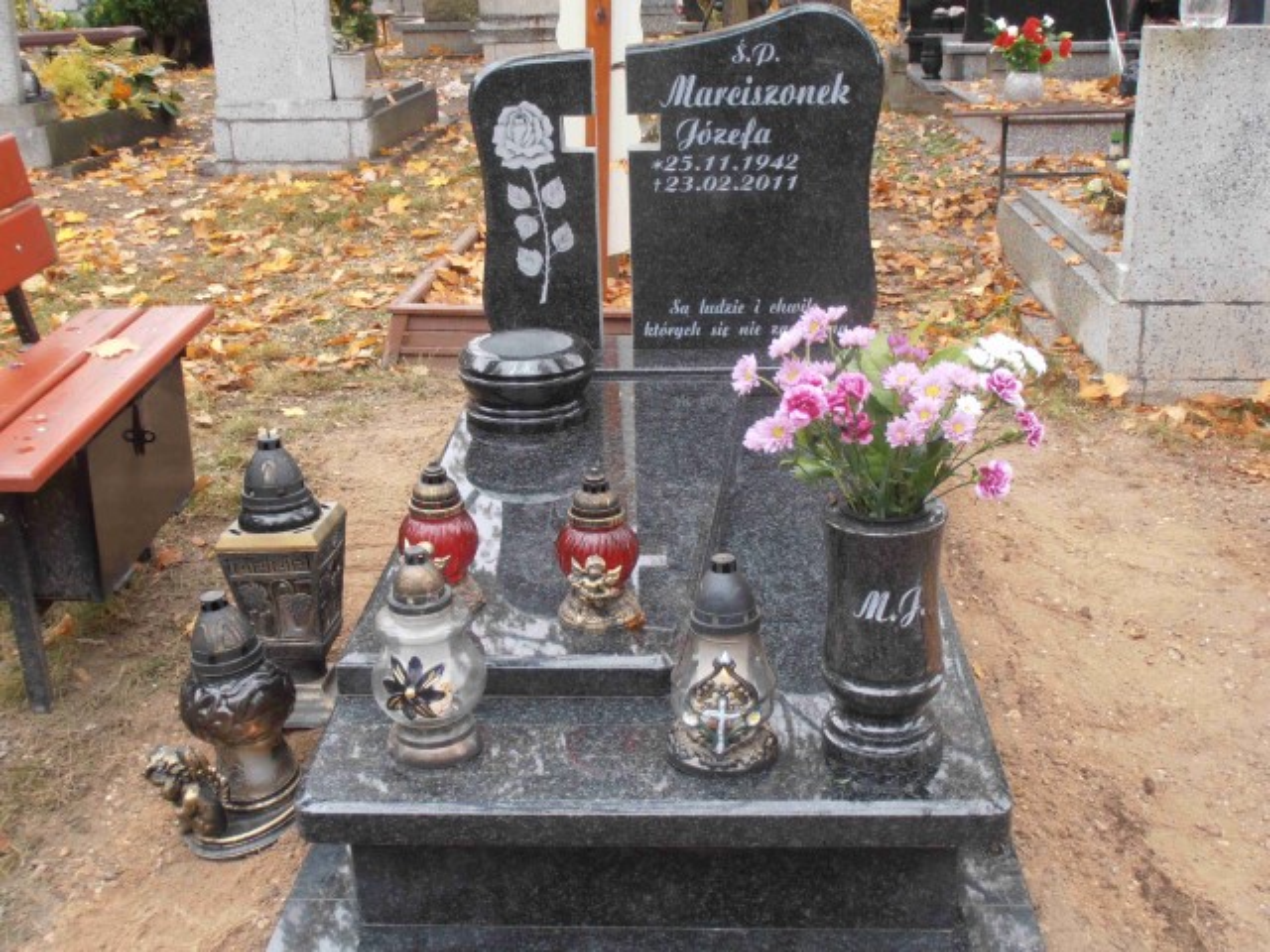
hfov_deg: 42.9
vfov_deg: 32.9
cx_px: 635
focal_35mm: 44
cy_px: 476
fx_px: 1614
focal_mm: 7.87
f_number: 4.2
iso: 100
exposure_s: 1/40
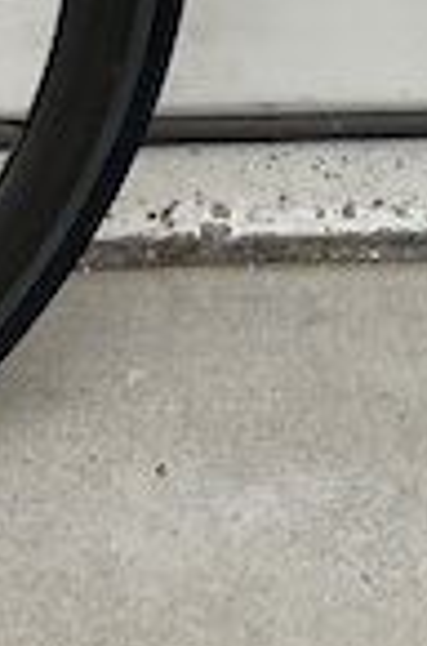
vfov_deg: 11.9
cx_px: 316
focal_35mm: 161
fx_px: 2878
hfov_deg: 8.5
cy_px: -450
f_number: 1.8
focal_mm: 3.99
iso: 20
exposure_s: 1/457
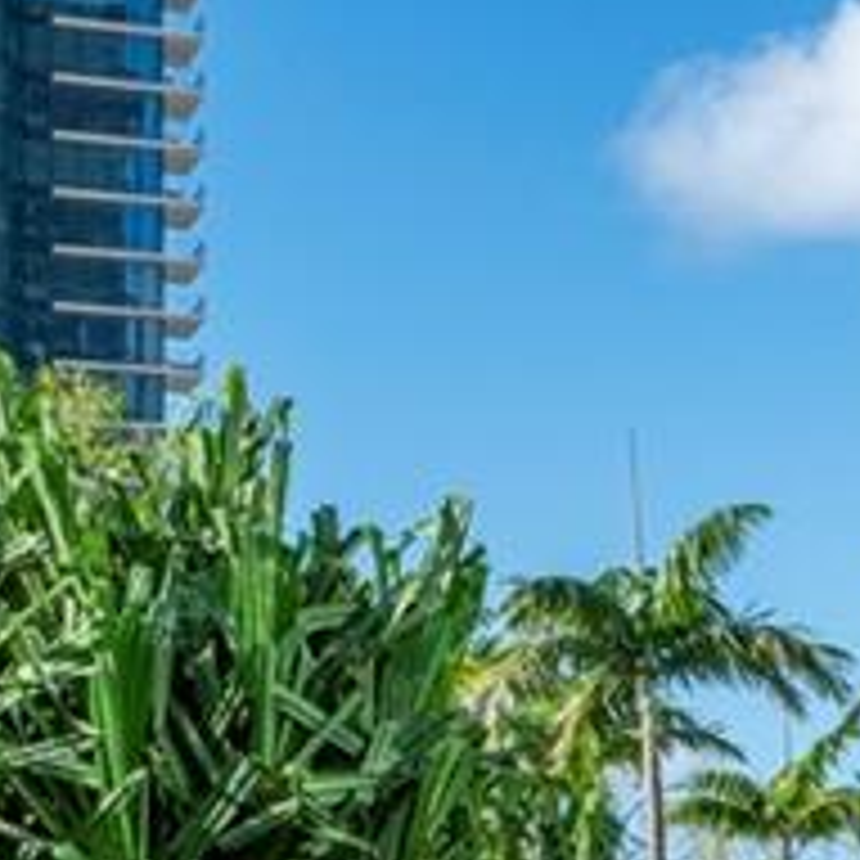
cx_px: 1351
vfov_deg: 14.8
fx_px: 3204
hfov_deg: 14.2
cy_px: 991
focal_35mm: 114
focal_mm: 16
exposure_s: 1/320
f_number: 10
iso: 200
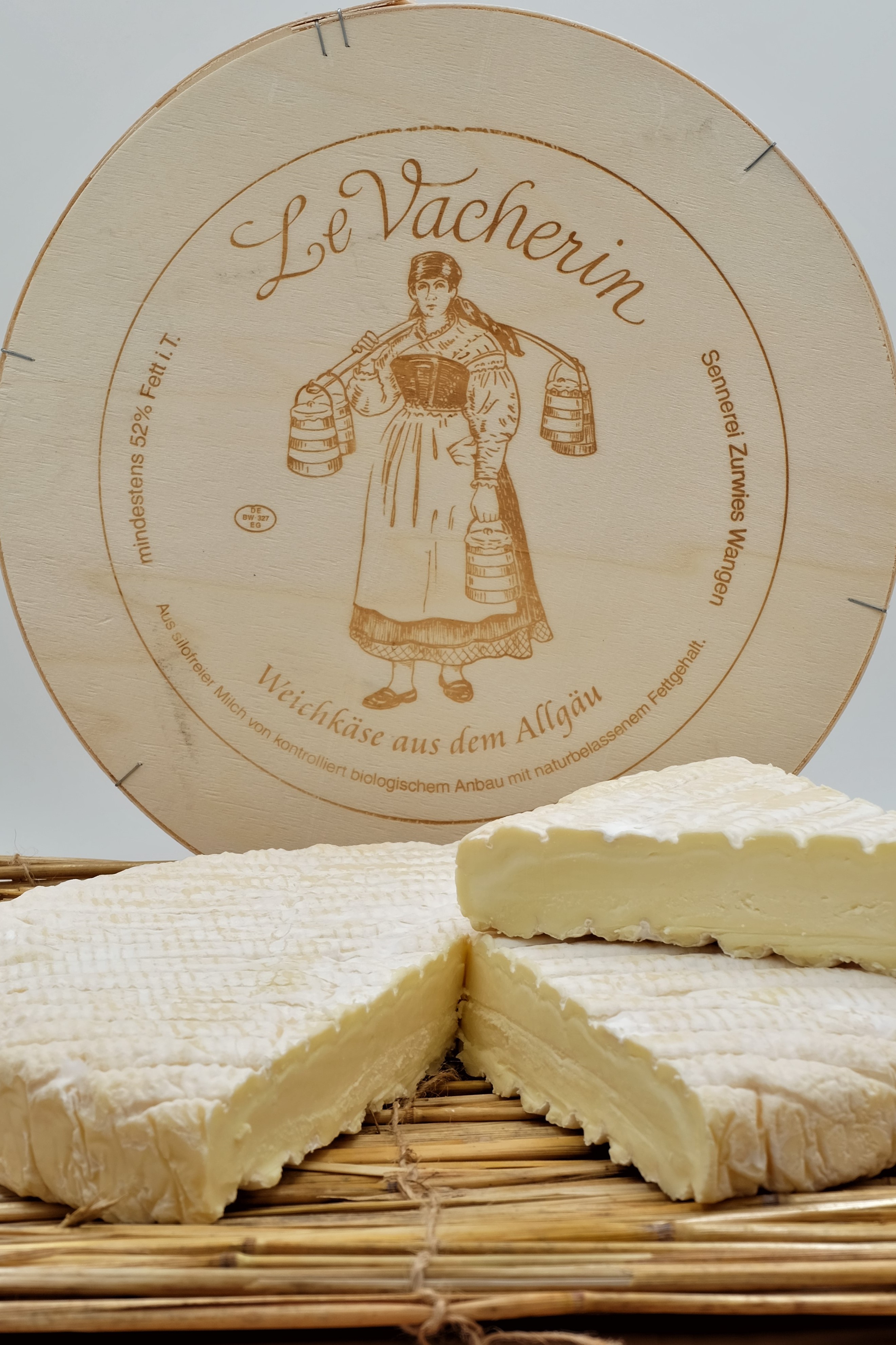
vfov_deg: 37.5
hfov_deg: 25.5
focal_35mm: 53
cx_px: 448
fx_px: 1979
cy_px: 672
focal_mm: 35.5
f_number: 13
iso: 100
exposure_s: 1/15
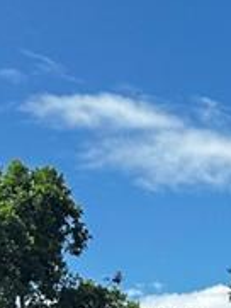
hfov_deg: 9.0
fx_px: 1413
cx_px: 377
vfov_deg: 11.4
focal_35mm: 159
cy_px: 579
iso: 80
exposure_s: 1/2660
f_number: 1.78
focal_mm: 6.86
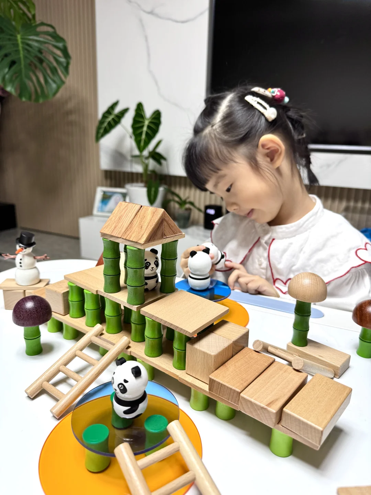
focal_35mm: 24
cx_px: 186
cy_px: 248
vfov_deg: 71.6
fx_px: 343
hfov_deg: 56.8
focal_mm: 6.76
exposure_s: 1/121
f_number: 1.78
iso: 125
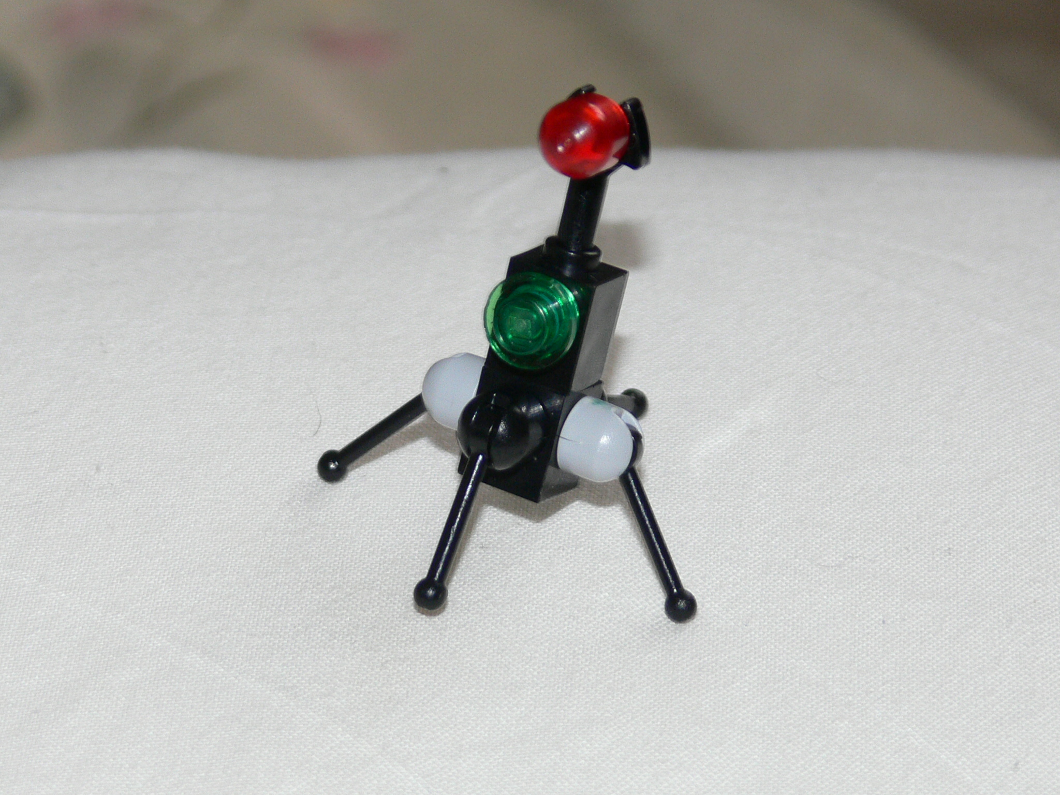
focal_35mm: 159
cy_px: 398
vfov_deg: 9.3
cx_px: 530
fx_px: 4869
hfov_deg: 12.4
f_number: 3.2
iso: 100
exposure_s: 1/30
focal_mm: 21.2
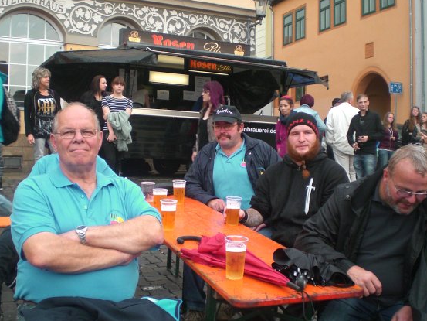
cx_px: 228
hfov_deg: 42.9
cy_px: 176
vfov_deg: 32.9
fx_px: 543
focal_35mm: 44
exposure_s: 1/100
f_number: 3.1
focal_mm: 6.3
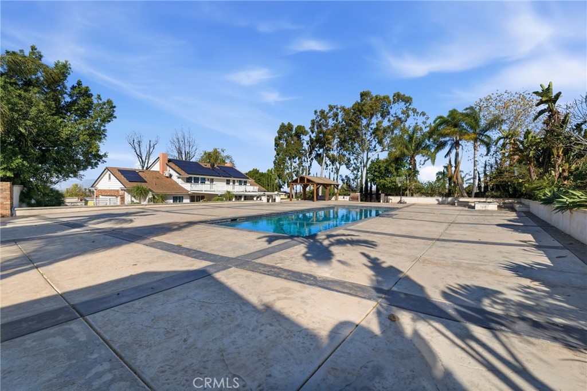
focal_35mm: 14
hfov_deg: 104.3
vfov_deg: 81.2
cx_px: 294
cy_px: 196
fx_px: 228
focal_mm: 14
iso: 320
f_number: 6.3
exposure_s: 1/8000
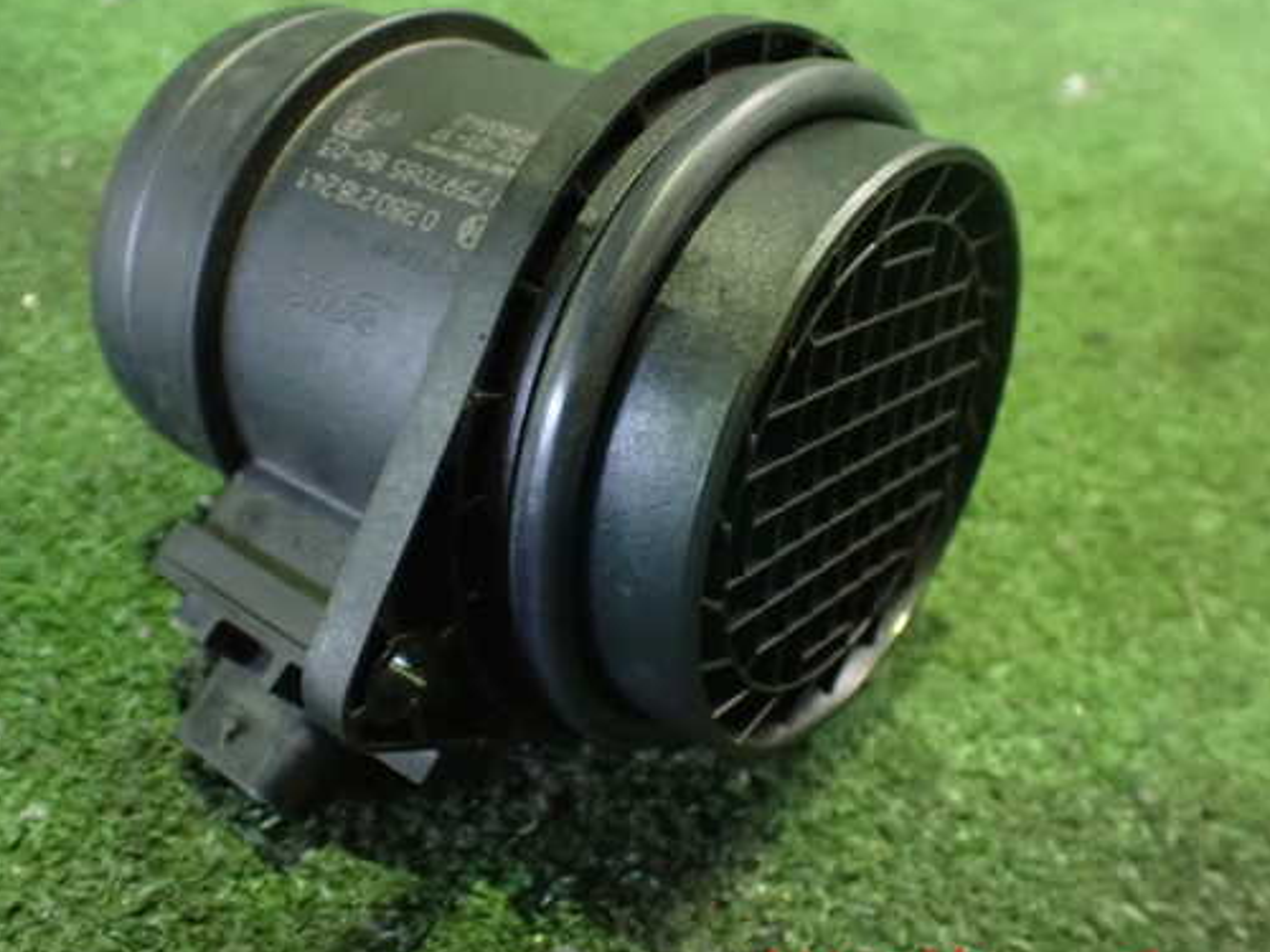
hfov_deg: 51.3
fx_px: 1321
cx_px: 579
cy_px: 437
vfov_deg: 39.6
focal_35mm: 36
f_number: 2.3
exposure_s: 1/30
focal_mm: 5.4
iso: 1250
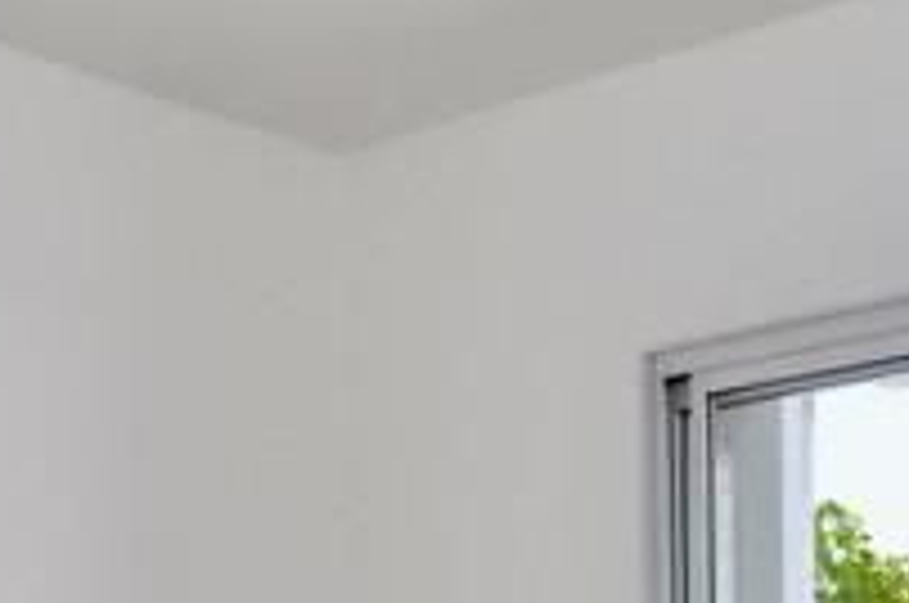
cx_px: 585
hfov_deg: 24.3
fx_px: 2106
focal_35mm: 84
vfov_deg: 12.6
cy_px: 1449
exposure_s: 1/125
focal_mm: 11
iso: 400
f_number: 5.6
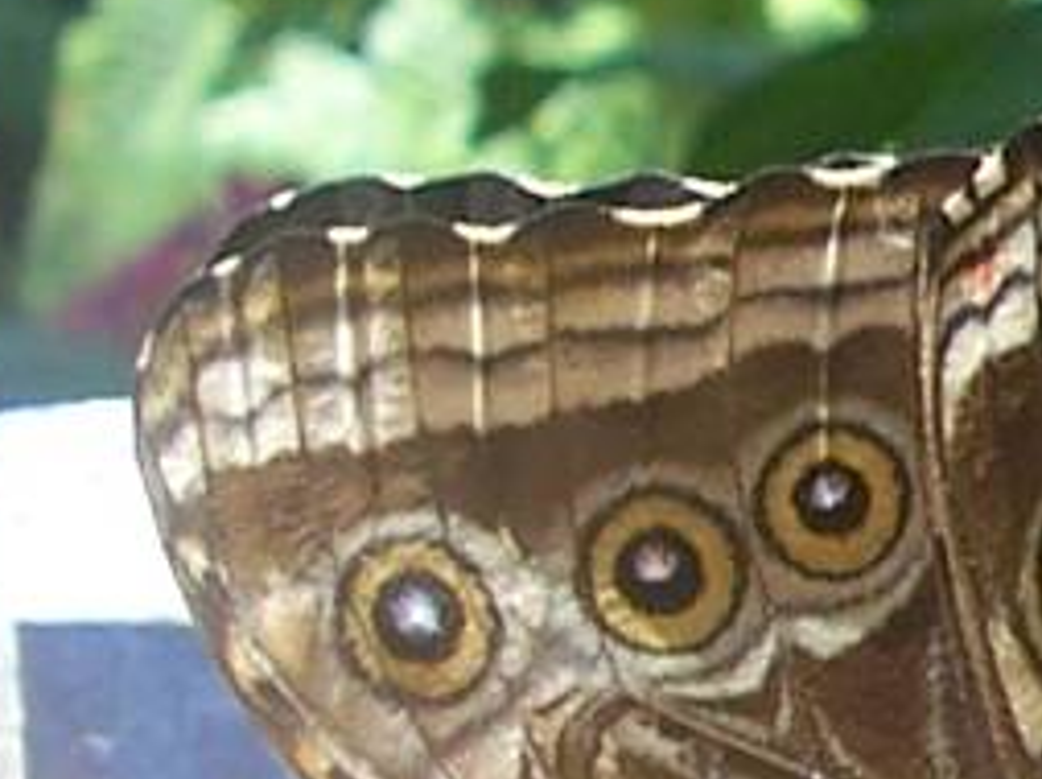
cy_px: 824
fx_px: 7996
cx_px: 2508
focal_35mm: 266
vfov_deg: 5.6
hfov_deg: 7.0
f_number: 2.8
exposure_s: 1/90
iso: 80
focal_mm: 7.2
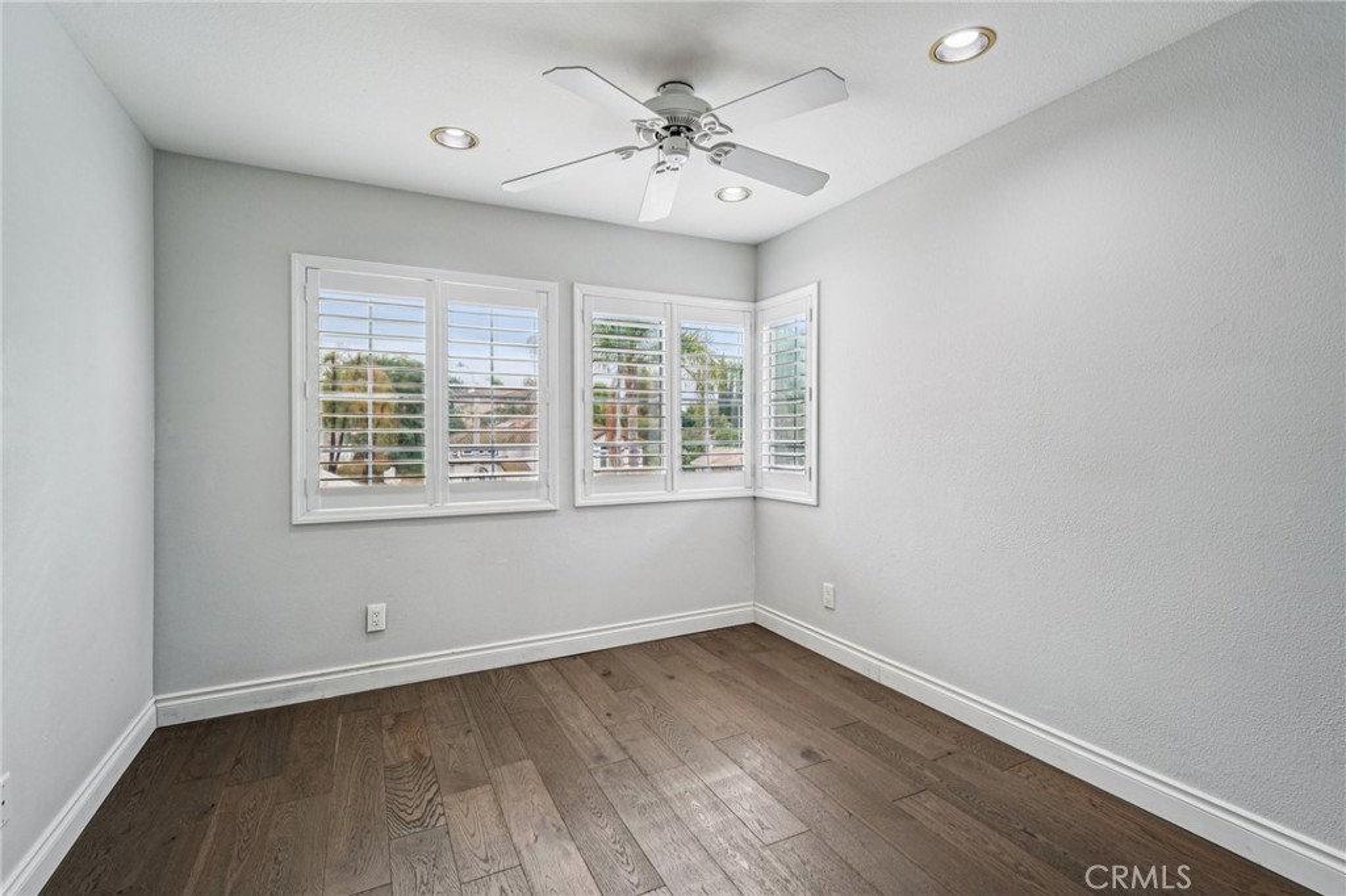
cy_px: 448
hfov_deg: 96.0
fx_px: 605
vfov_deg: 73.0
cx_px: 673
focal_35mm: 16
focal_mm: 16.2
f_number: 8
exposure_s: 1/50
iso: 400
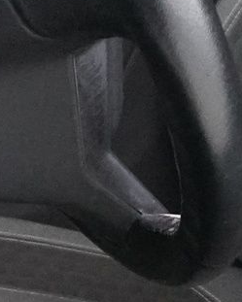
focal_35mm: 181
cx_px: 658
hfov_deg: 7.7
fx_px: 1620
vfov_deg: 10.7
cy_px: 173
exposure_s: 1/80
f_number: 3.5
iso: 6400
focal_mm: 16
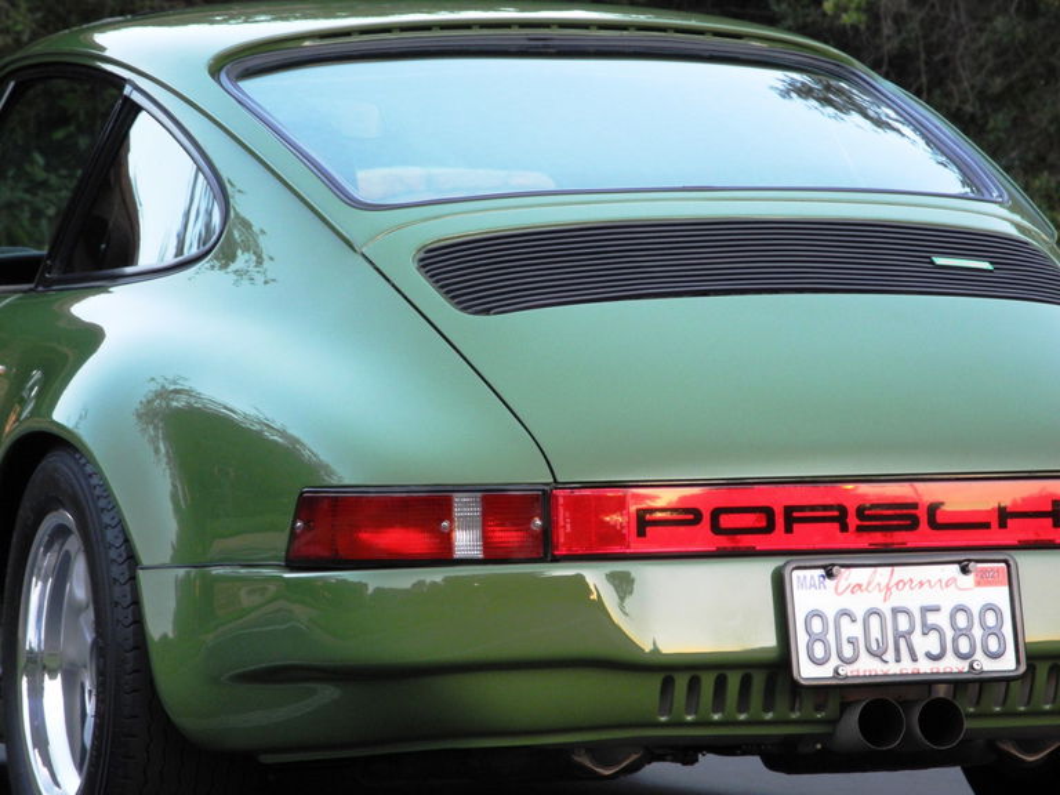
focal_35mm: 200
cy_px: 398
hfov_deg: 9.9
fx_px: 6124
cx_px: 530
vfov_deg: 7.4
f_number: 5.6
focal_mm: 42.6
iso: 400
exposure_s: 1/32.7
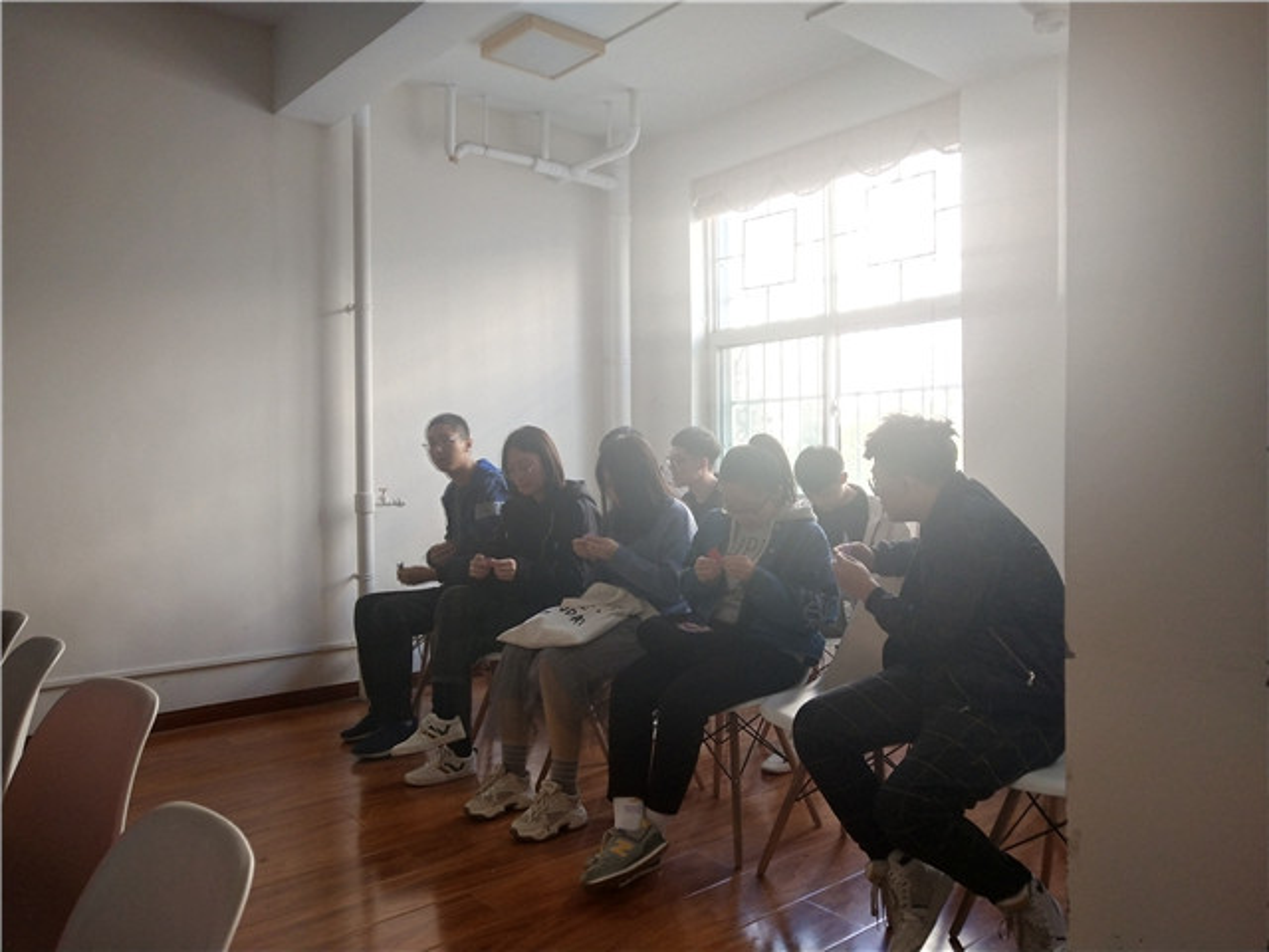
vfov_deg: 46.8
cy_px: 476
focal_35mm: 30
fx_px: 1100
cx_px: 634
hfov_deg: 60.0
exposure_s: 1/100
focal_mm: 3.95
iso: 295
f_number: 1.8
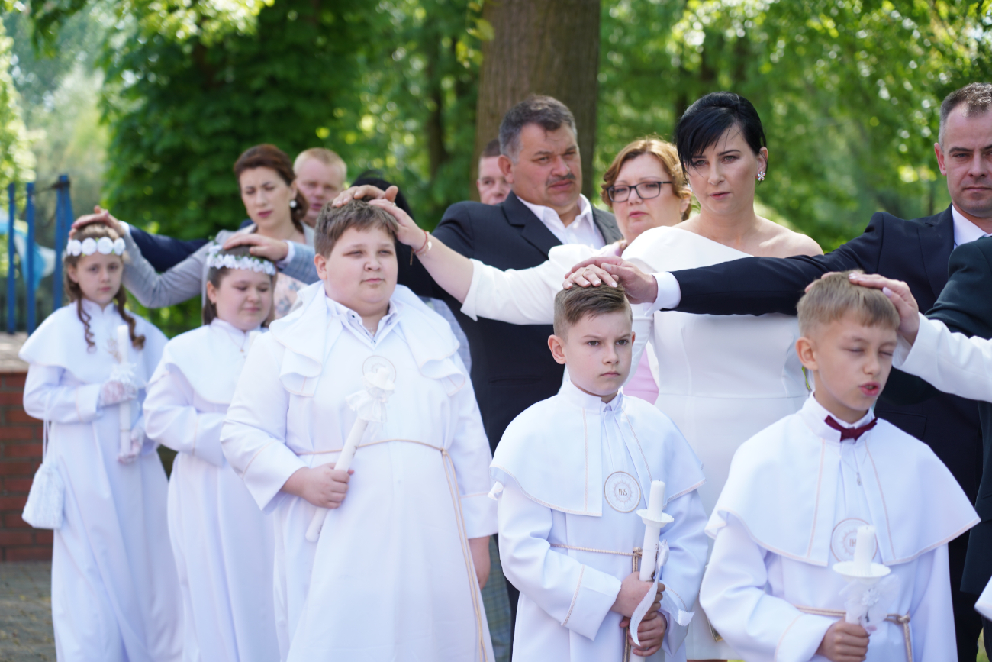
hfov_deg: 19.5
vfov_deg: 13.0
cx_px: 496
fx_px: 2893
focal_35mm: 105
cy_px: 331
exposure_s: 1/125
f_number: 4
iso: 100
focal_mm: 105
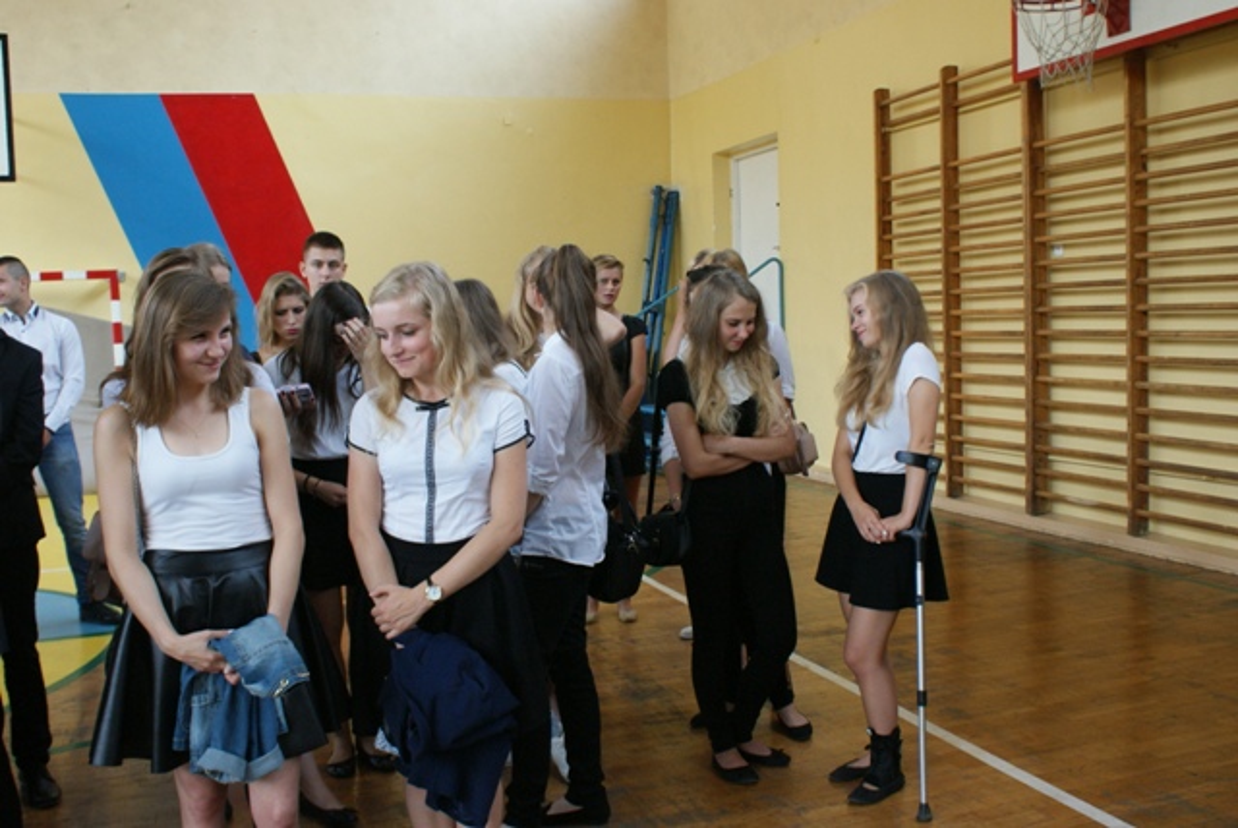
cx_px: 619
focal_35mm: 33
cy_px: 414
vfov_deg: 40.0
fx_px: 1136
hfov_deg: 57.2
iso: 400
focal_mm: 22
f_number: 5.6
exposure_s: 1/60
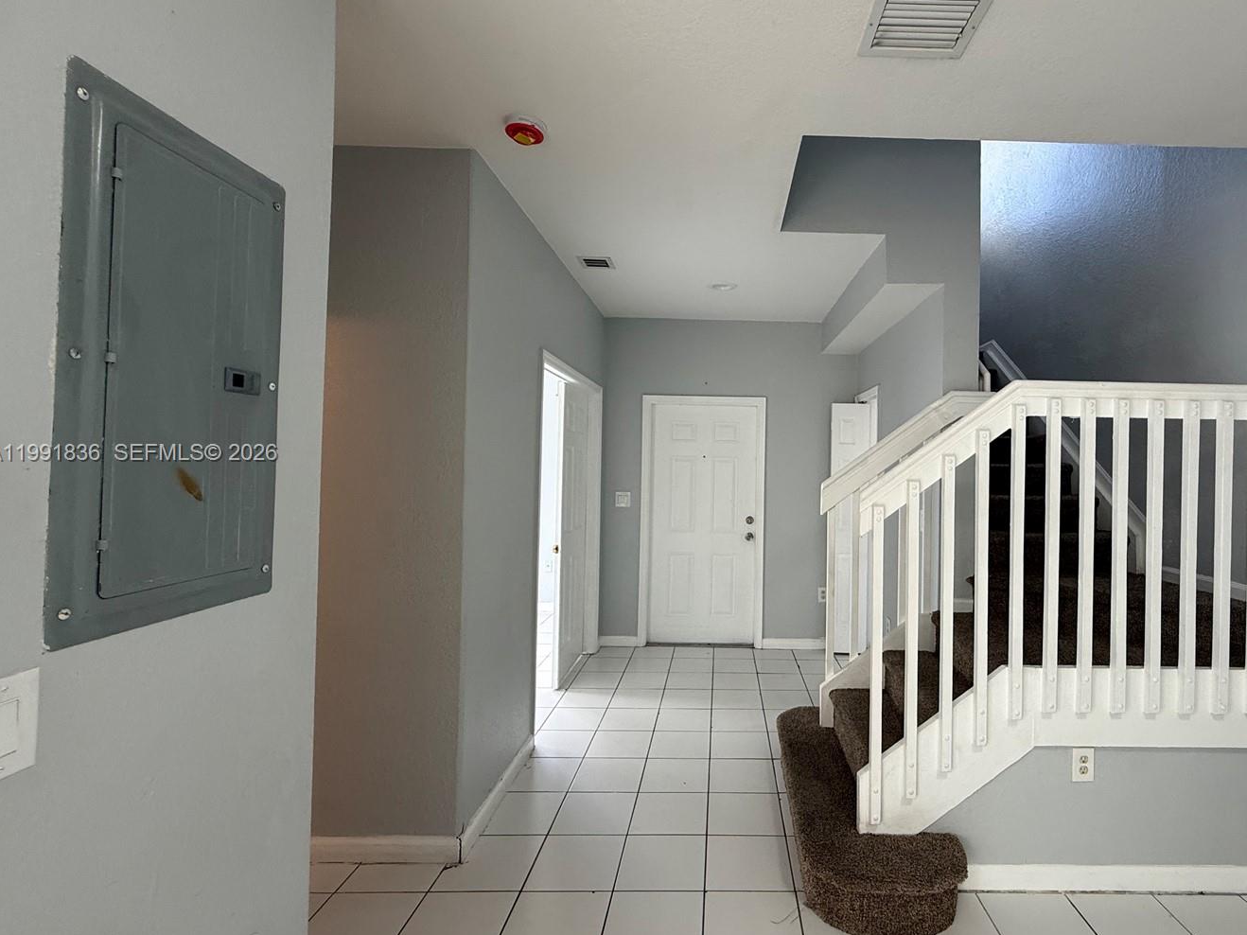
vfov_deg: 74.7
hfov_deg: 90.0
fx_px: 612
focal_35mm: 17
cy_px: 454
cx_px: 740
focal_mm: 2.22
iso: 125
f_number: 2.2
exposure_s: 1/99
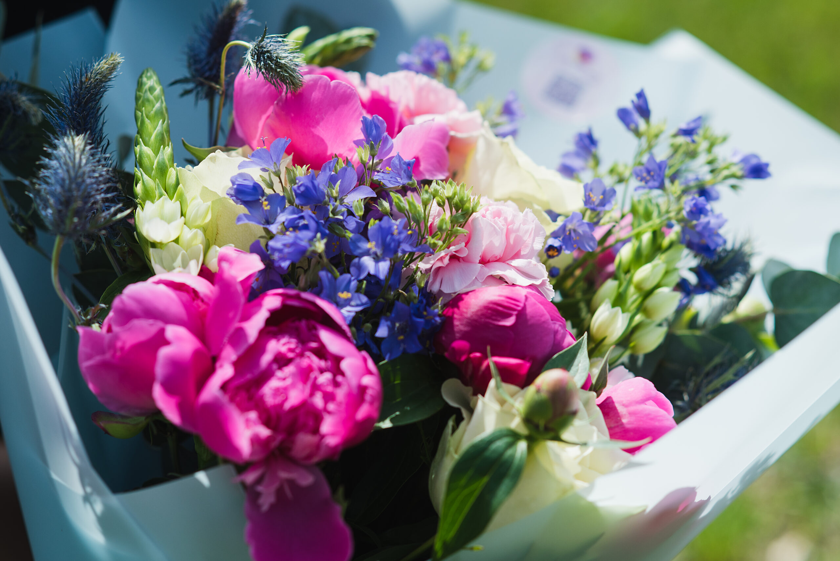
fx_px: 1984
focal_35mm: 85
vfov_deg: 16.1
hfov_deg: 23.9
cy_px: 280
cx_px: 420
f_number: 4
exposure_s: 1/4000
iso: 320
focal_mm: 85
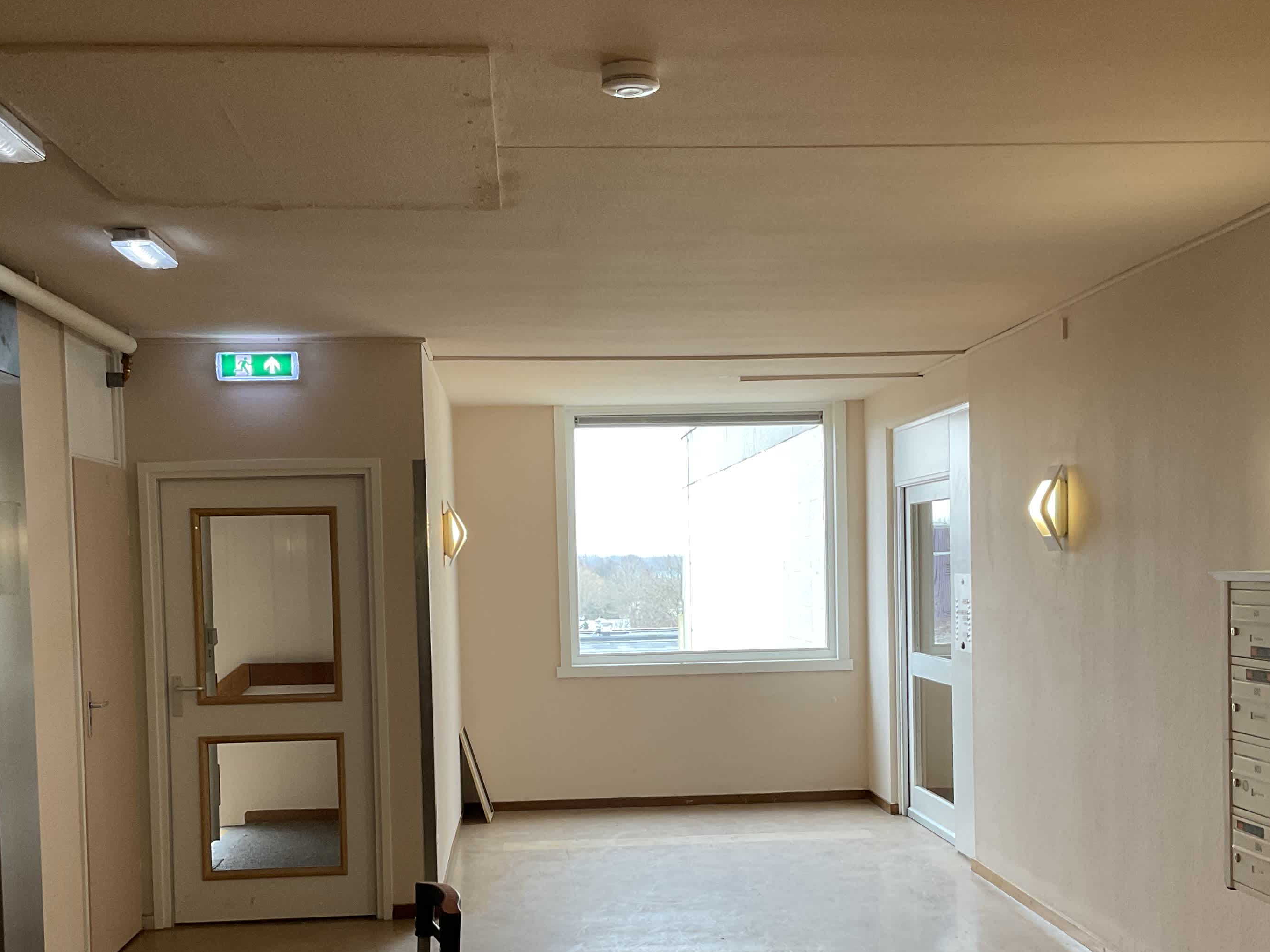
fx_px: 1578
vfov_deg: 33.3
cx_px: 618
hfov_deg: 43.8
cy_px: 632
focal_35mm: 43
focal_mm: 3
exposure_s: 1/50
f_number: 1.8
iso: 50
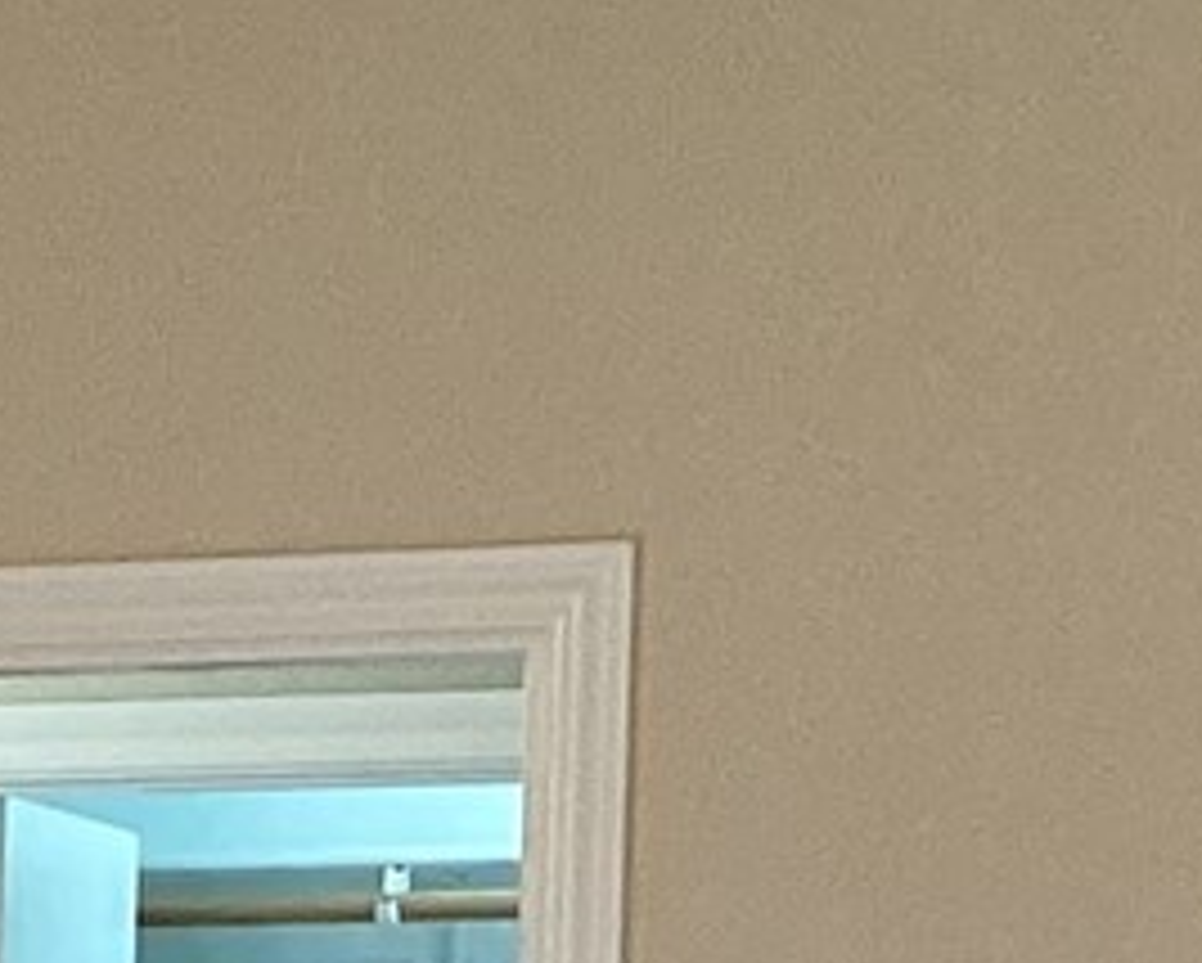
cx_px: -1688
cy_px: 2074
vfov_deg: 6.4
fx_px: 8259
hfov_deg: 7.7
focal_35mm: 232
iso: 125
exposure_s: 1/50
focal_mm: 3.3
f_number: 2.4
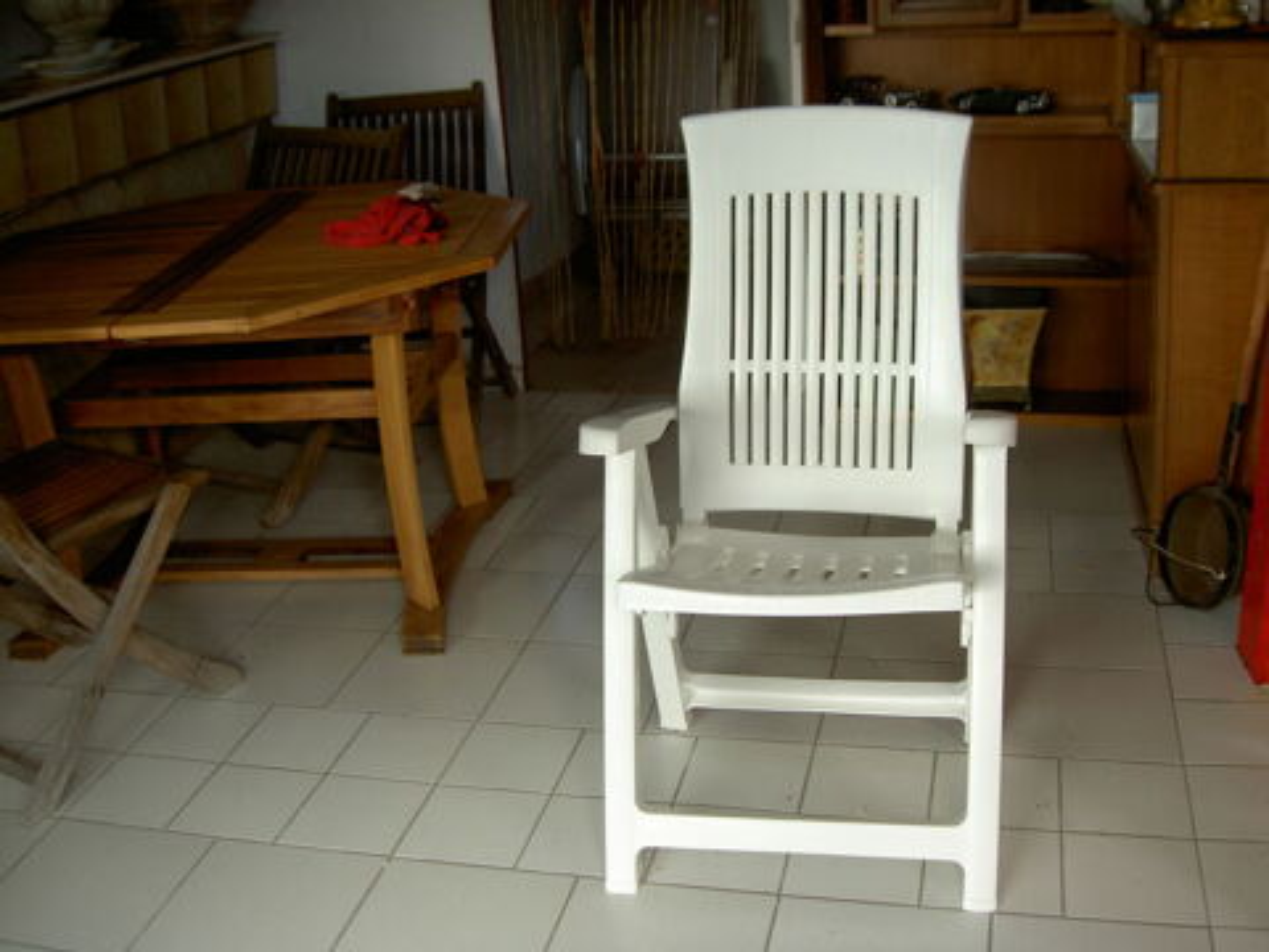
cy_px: 476
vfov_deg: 36.8
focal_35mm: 39
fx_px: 1430
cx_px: 634
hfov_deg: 47.9
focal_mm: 8
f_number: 2.8
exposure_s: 1/60
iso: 50
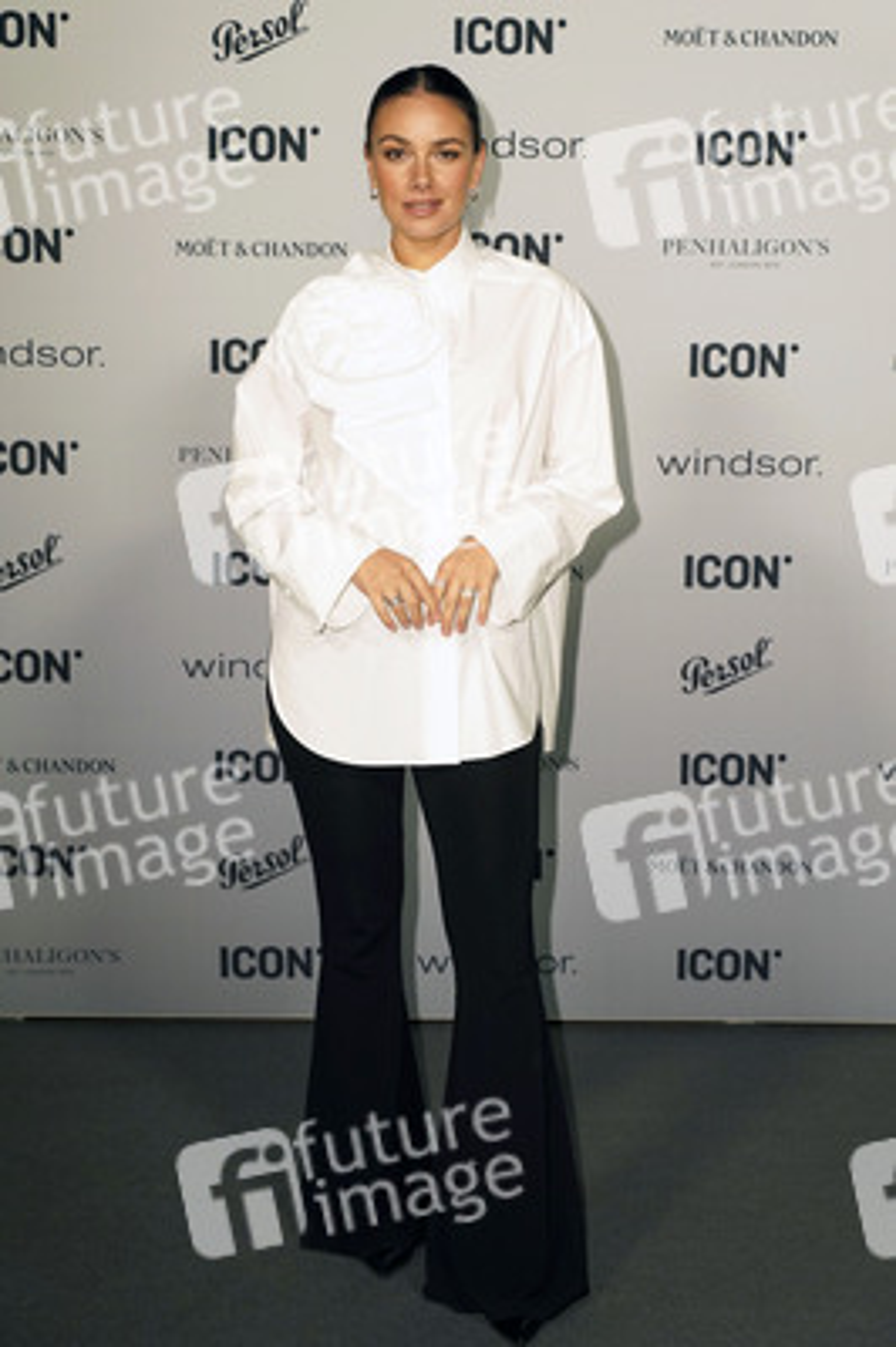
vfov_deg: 36.9
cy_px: 674
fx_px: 2019
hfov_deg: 25.0
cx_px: 448
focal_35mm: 54
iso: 1600
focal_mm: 54
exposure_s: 1/250
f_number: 5
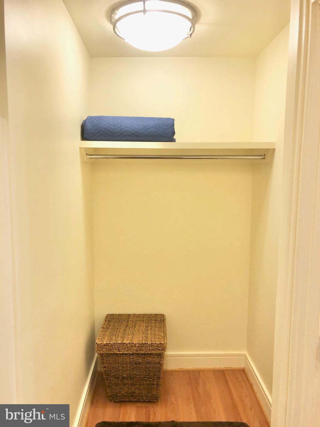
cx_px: 160
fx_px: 345
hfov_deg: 49.7
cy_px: 214
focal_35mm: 28
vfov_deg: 63.4
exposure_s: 1/30
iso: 32
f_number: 1.8
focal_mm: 3.99
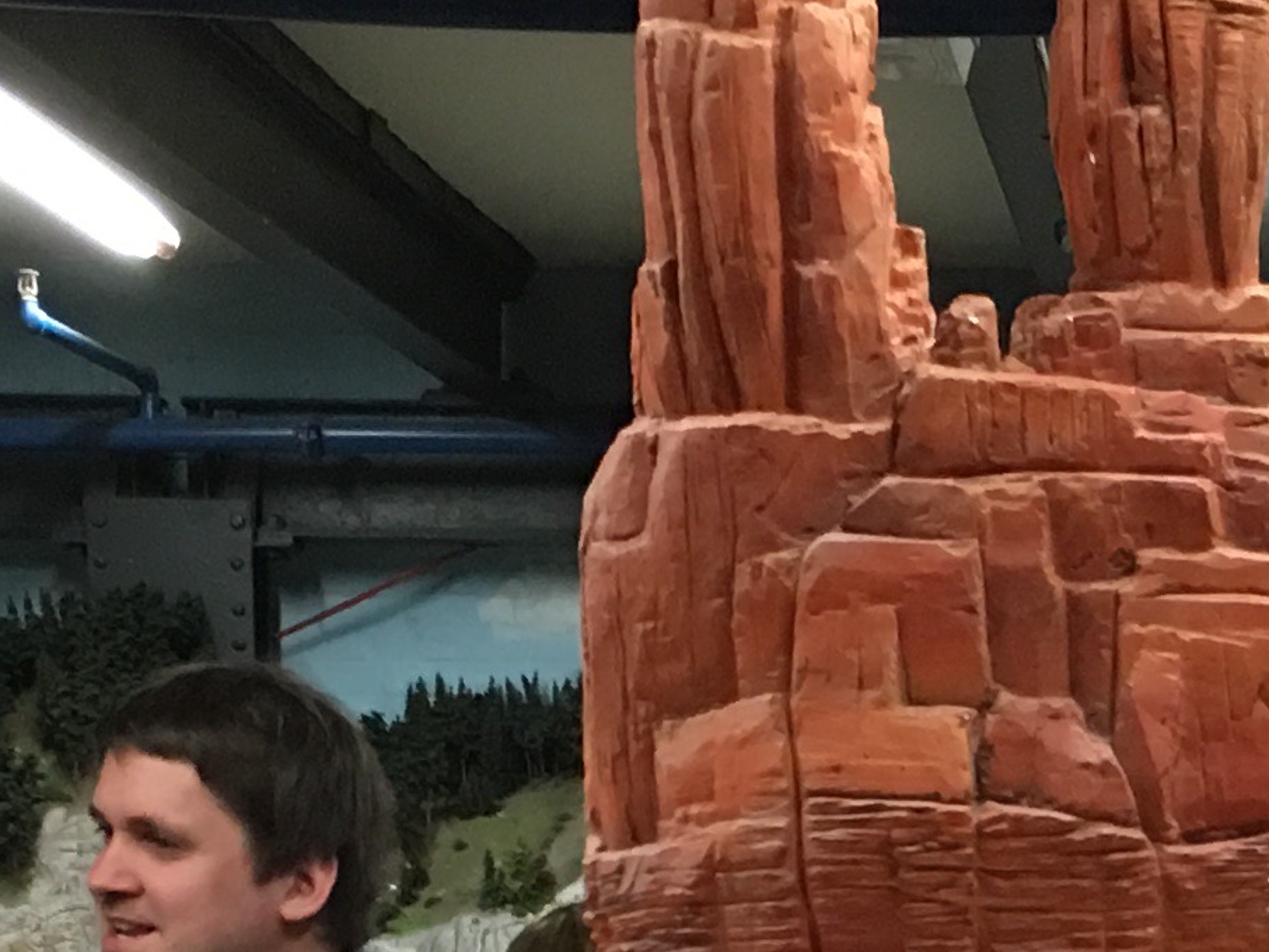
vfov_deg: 11.0
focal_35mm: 129
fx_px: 4730
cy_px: 1474
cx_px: 1371
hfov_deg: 14.9
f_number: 2.2
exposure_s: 1/17
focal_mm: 4.15
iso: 100
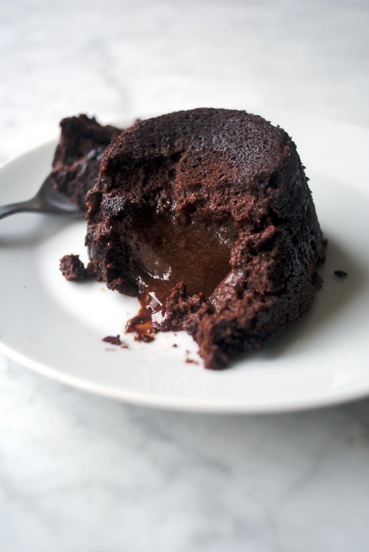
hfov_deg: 32.0
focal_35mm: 42
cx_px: 184
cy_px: 276
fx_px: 644
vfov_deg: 46.3
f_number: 3.2
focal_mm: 28
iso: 400
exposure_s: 1/125
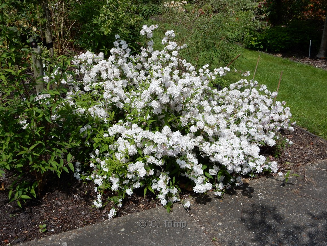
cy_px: 123
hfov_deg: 51.4
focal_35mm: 36
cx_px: 164
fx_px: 340
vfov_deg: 39.7
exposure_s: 1/1250
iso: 125
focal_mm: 6.4
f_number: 4
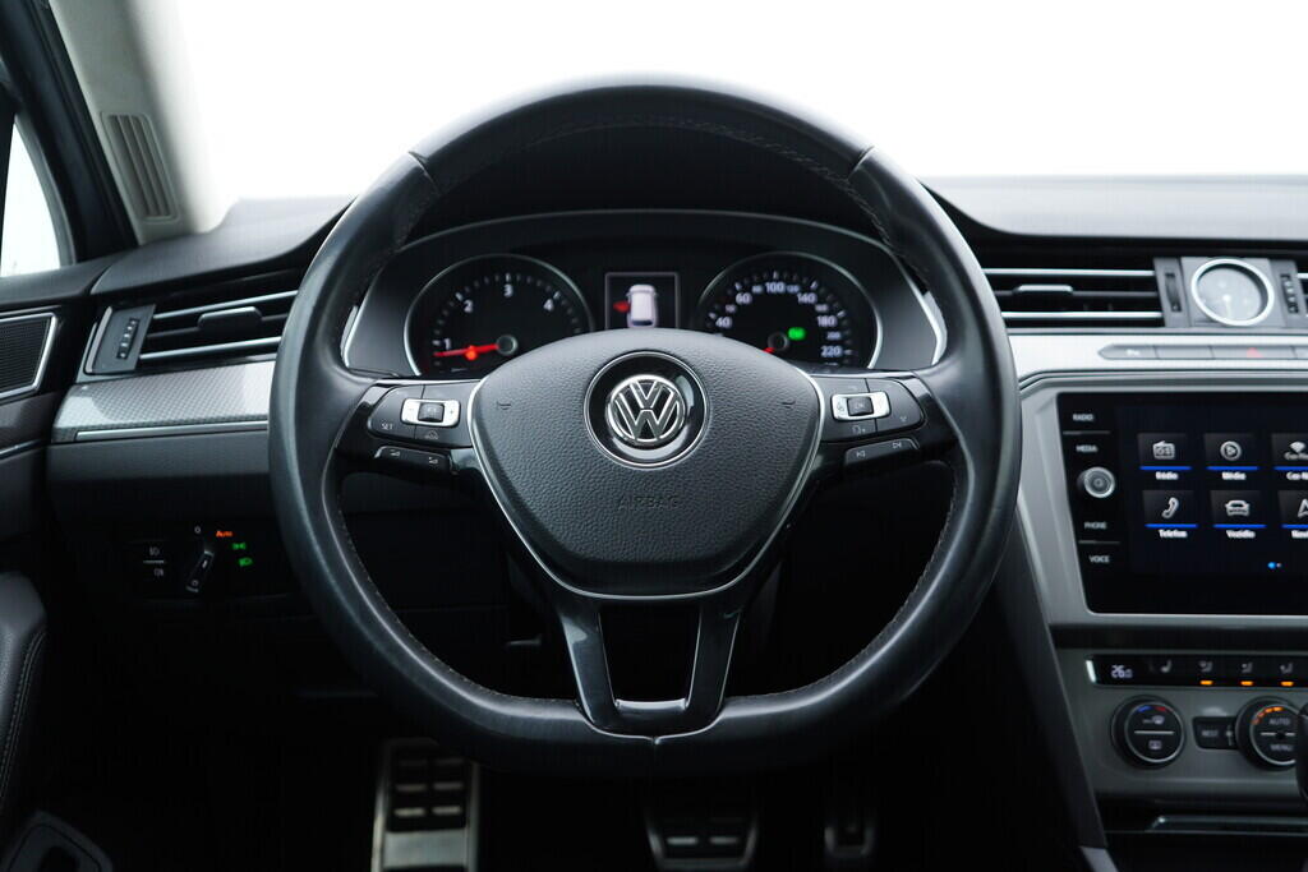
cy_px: 436
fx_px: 1308
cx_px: 654
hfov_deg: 53.1
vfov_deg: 36.9
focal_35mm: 36
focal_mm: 24
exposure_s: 1/40
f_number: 2.8
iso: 200
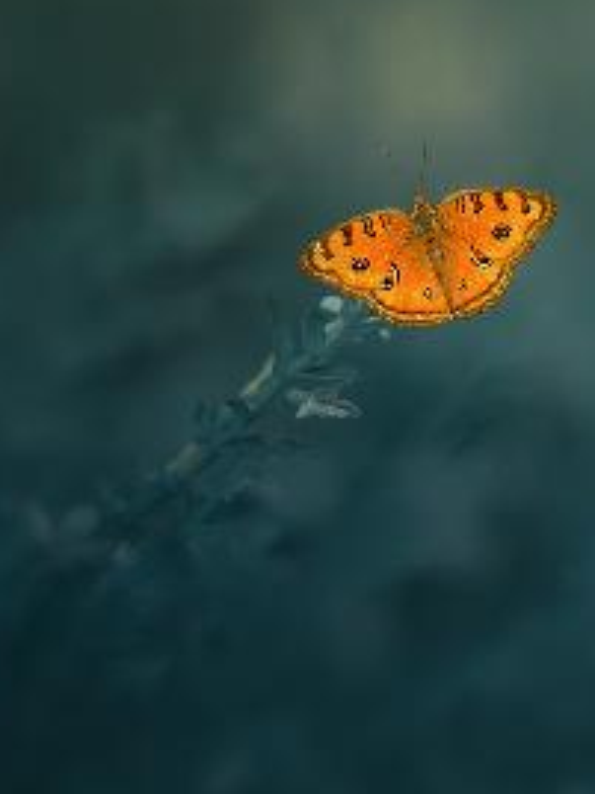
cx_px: 204
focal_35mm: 254
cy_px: 363
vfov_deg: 7.8
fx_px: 5817
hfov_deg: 5.9
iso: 400
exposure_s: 1/500
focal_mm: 105
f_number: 7.1
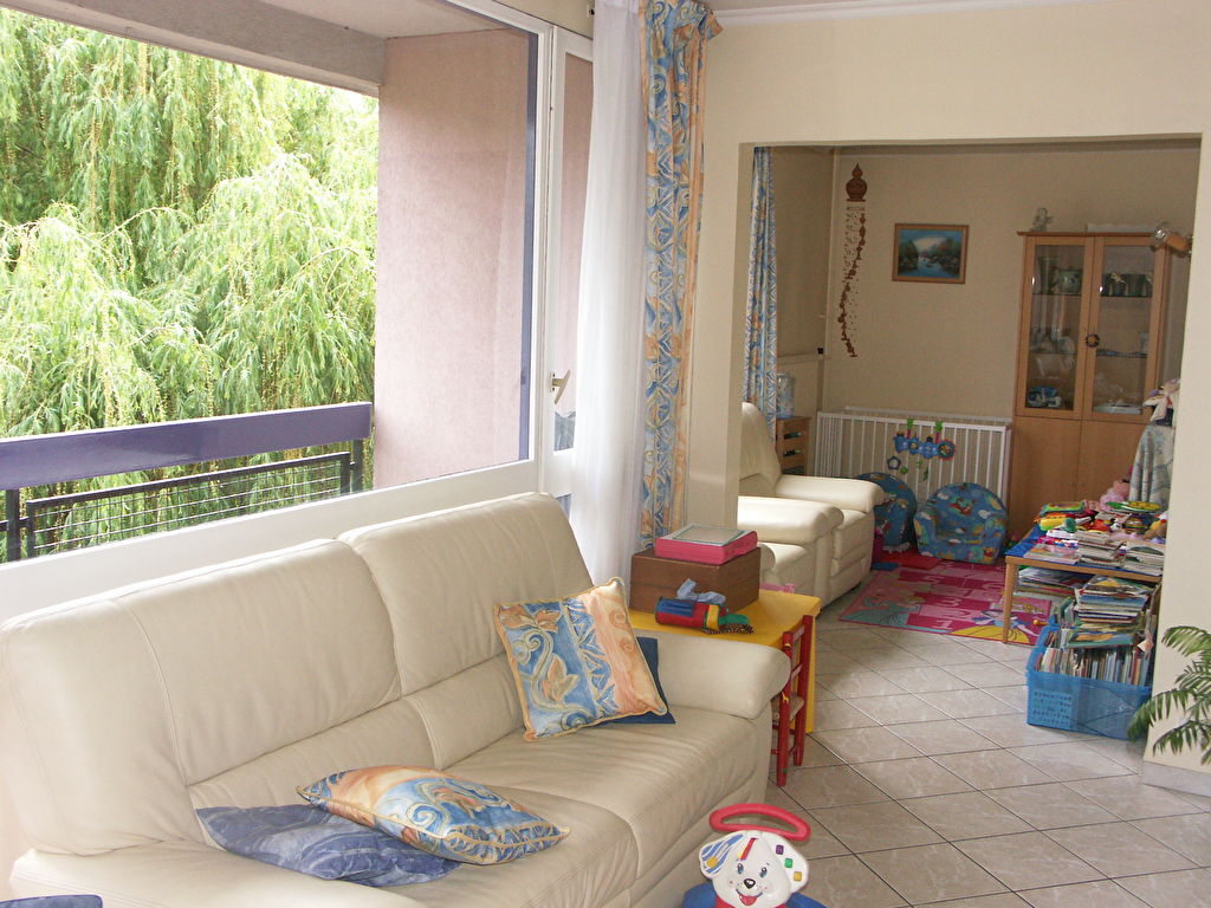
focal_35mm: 35
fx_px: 1224
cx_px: 606
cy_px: 454
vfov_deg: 40.7
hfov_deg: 52.6
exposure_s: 1/200
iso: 200
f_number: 3.5
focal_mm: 8.93
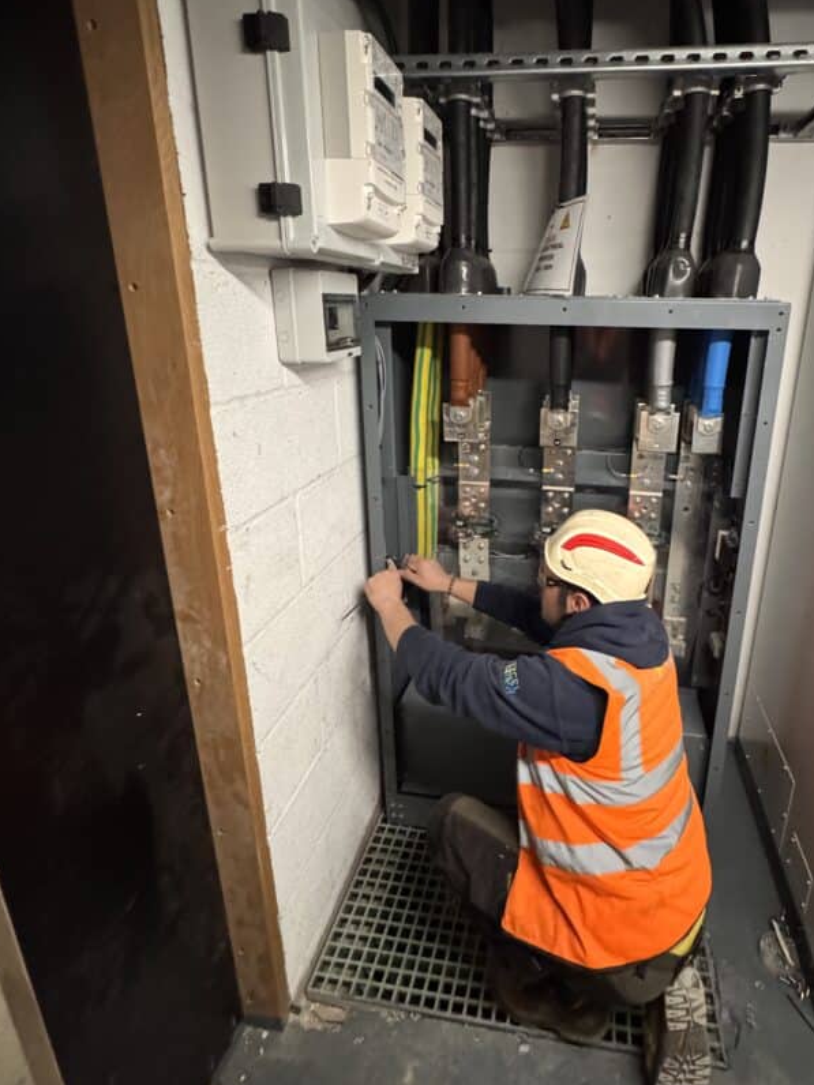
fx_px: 564
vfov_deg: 87.2
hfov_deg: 70.3
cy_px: 466
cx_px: 517
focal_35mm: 18
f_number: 2.2
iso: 1250
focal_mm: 2.22
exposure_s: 1/44
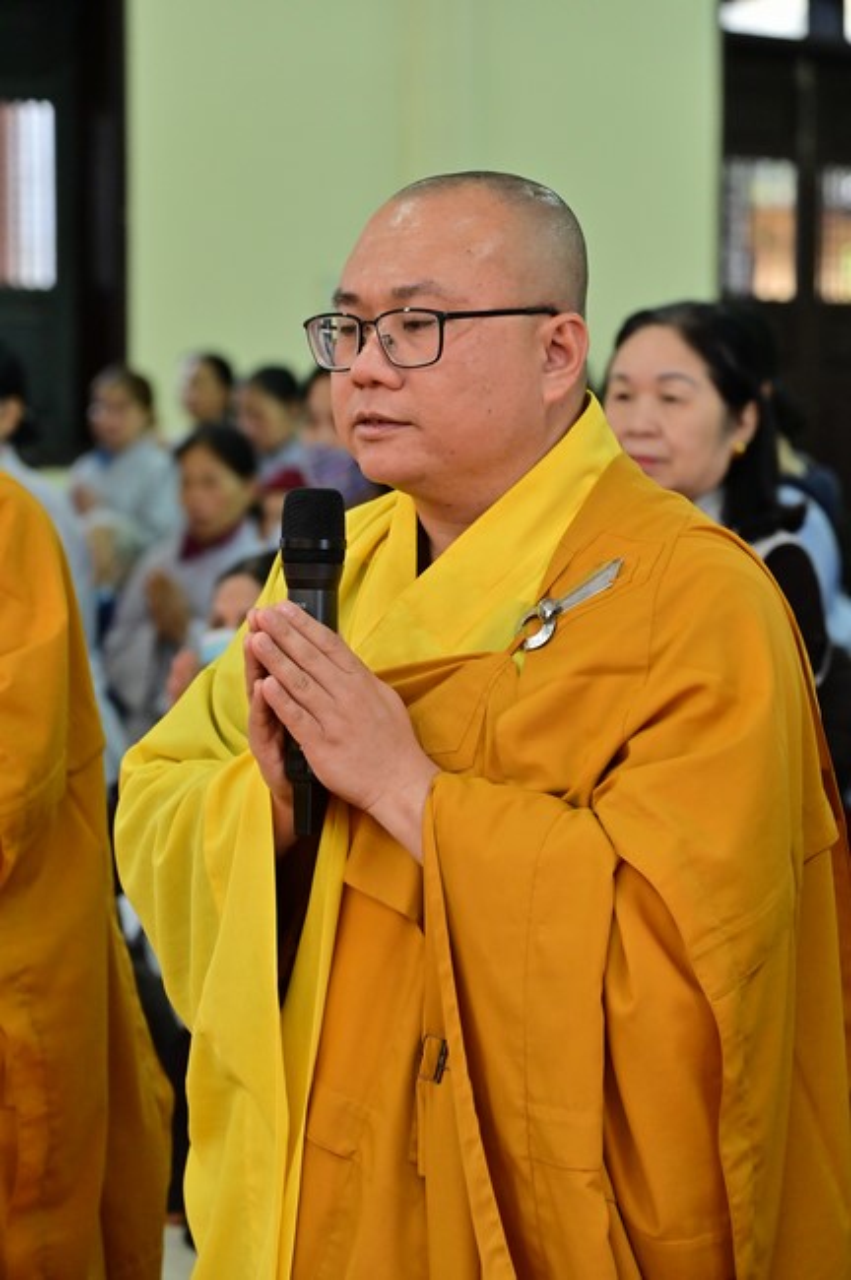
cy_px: 640
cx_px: 426
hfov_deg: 11.4
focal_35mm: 120
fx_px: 4264
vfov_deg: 17.1
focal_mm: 120
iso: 3200
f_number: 5.6
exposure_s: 1/100
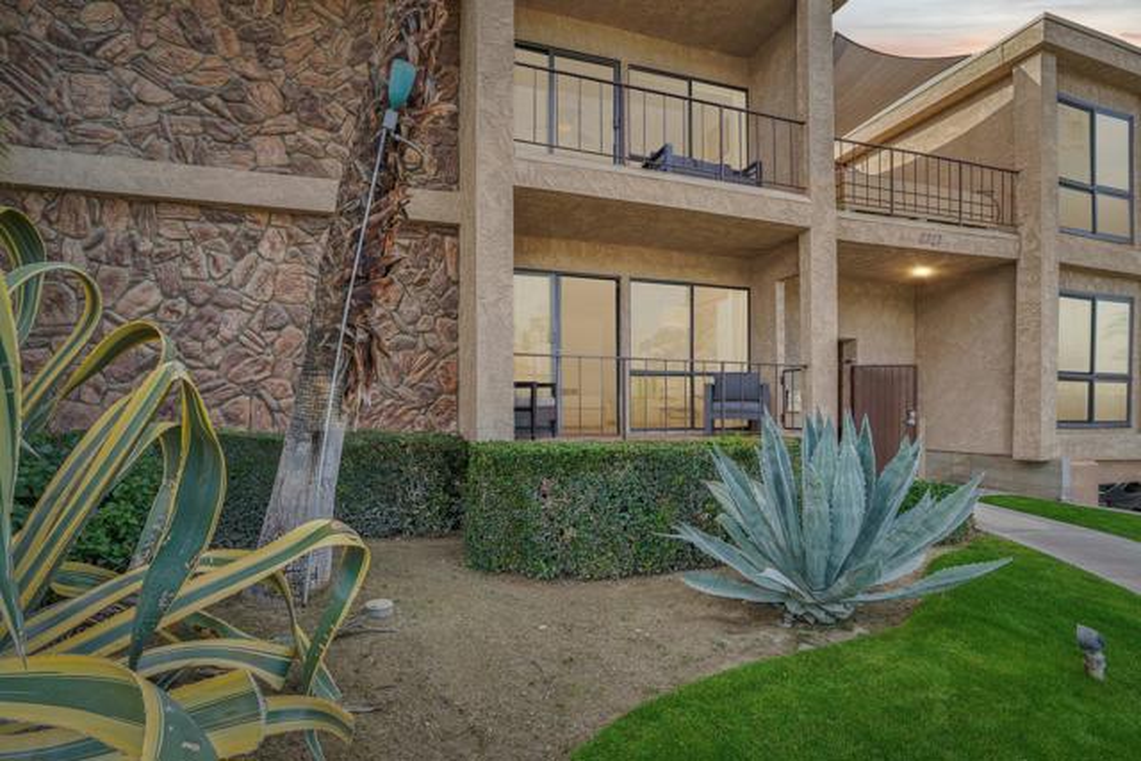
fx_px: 507
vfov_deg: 73.8
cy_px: 380
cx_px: 570
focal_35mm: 16
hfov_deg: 96.7
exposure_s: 1/30
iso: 100
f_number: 8
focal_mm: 16
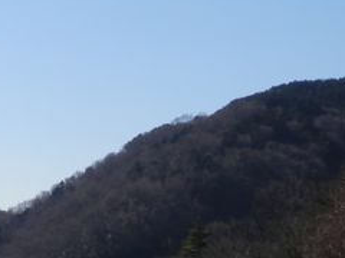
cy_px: 275
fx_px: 1495
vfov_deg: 9.8
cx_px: 7
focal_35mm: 150
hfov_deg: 13.0
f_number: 3.8
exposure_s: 1/1250
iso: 80
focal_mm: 8
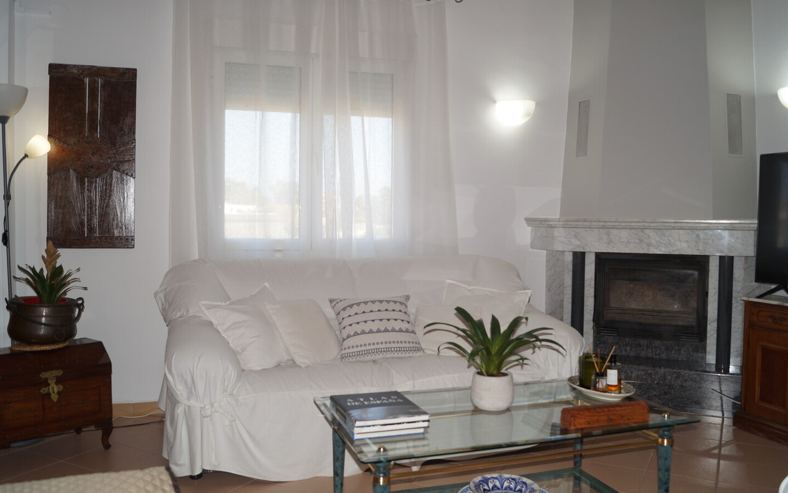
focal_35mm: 31
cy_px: 240
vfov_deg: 40.6
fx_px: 666
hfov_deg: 61.2
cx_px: 398
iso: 100
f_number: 4
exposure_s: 1/60
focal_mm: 20
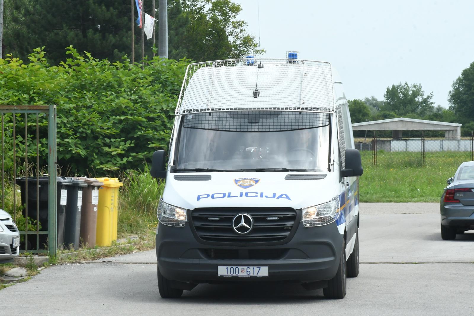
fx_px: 1473
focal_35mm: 112
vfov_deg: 12.2
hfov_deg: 18.3
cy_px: 158
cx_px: 237
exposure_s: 1/200
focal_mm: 75
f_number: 22
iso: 800
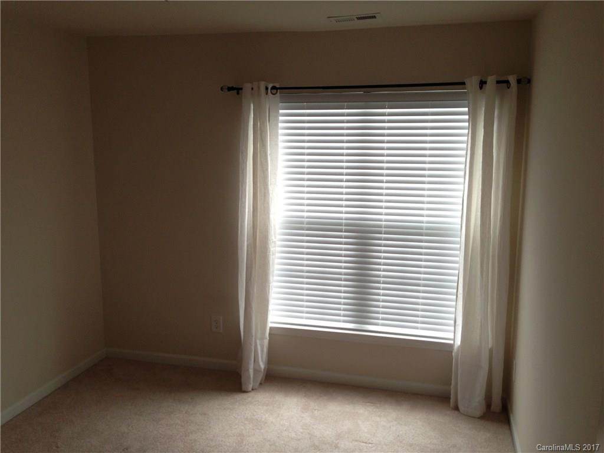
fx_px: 576
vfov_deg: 42.9
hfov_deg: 55.4
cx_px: 302
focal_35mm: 33
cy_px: 226
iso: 80
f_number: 2.4
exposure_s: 1/120
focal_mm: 4.13
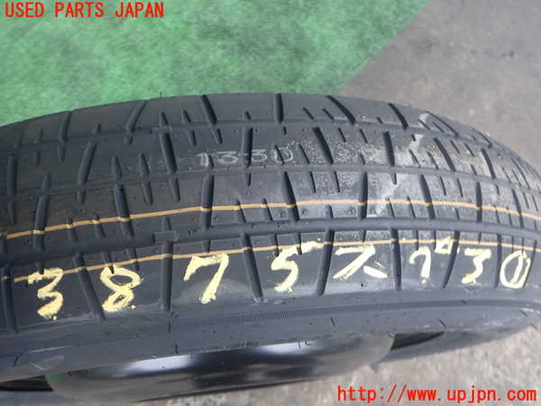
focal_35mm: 30
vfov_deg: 46.8
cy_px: 203
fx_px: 469
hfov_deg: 60.0
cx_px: 270
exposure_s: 1/125
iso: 200
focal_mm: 5.4
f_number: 2.3
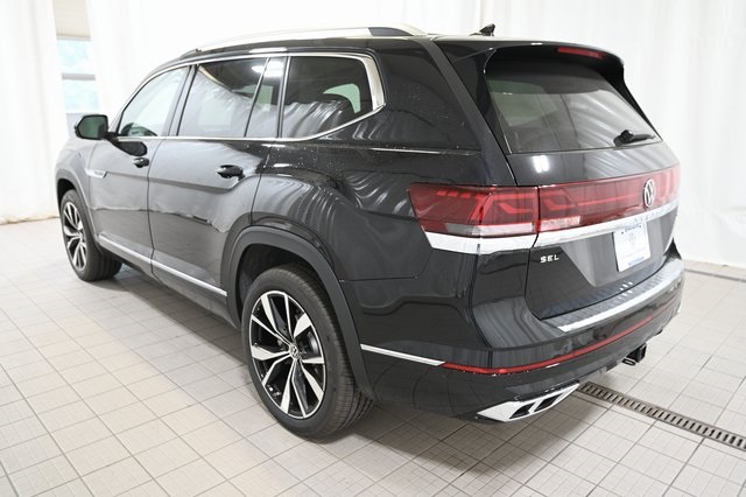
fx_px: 538
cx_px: 373
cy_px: 248
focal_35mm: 26
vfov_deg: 49.5
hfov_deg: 69.4
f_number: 4.5
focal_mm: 26
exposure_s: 1/30
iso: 640
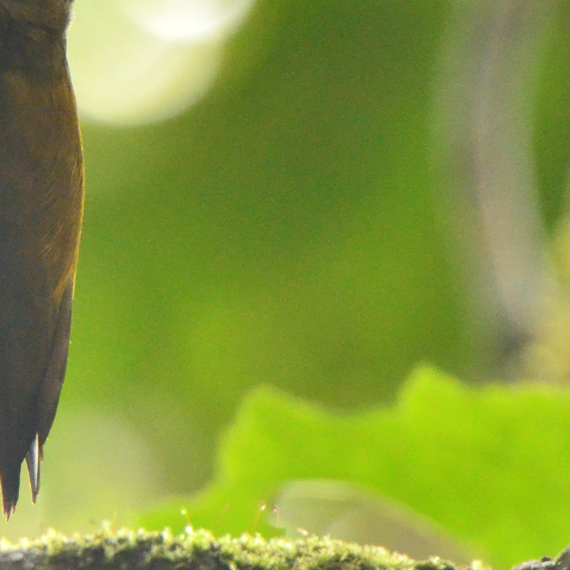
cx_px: 4
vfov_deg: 0.6
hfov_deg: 0.6
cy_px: 167
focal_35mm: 2789
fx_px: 51958
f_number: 6.3
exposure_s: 1/320
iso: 3200
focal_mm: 550
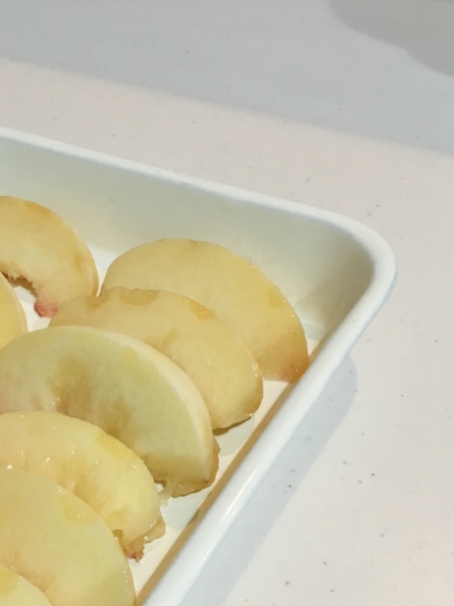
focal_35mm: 50
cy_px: 428
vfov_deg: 37.6
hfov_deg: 28.5
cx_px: 93
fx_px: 875
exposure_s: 1/30
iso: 64
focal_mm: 4.15
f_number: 2.2
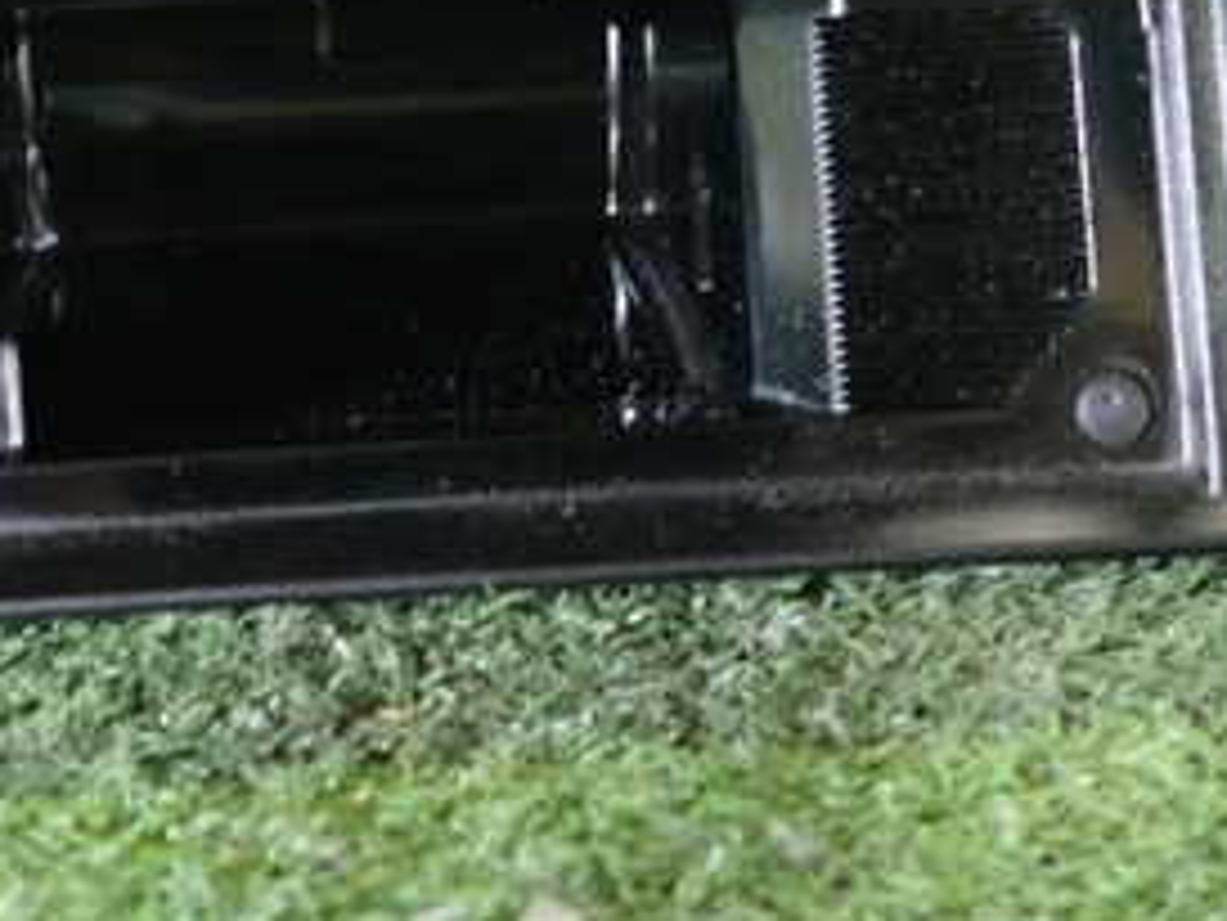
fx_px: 2340
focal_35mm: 66
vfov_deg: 21.8
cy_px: 121
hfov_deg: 29.3
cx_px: 472
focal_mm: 5.4
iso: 800
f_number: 2.3
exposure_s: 1/20
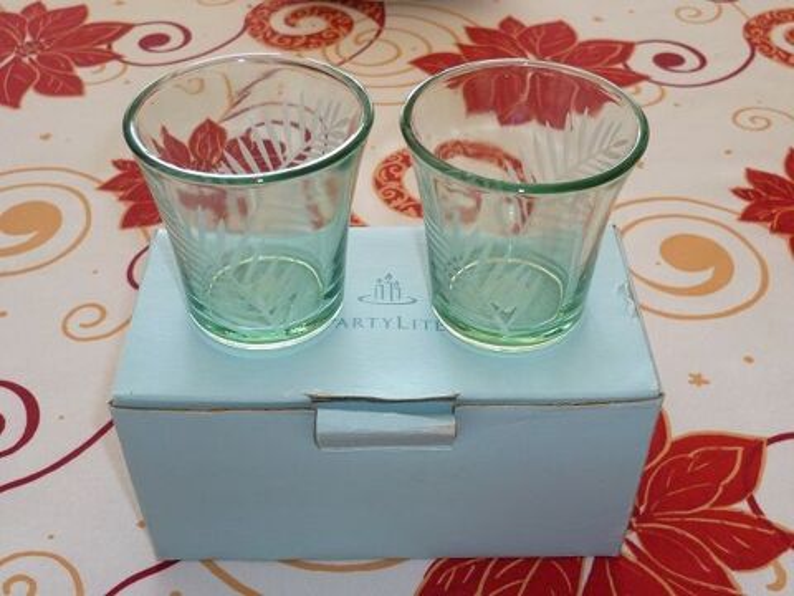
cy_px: 298
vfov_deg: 34.3
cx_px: 397
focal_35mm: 42
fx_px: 963
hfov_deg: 44.8
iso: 125
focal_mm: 7.5
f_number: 3.3
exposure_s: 1/30
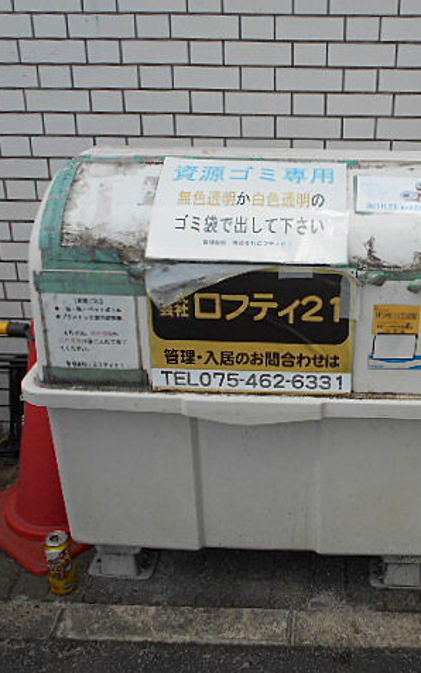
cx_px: 298
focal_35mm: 37
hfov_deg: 33.9
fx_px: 679
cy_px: 336
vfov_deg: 52.8
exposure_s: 1/500
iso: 80
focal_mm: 4.6
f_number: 3.2
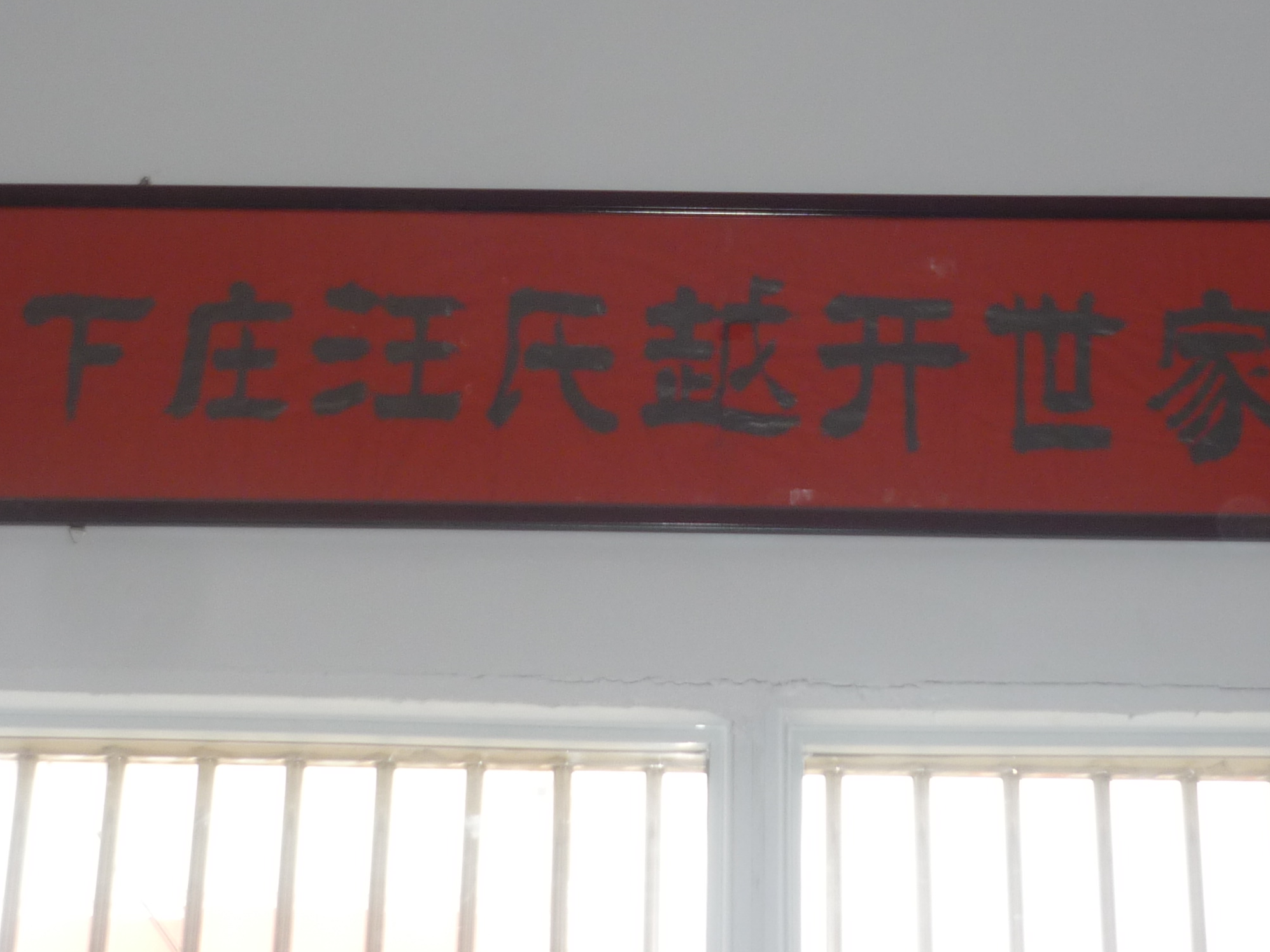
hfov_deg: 27.0
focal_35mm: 72
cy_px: 245
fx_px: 2641
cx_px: 722
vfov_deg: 20.3
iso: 125
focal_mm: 7.2
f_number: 3
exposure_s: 1/8
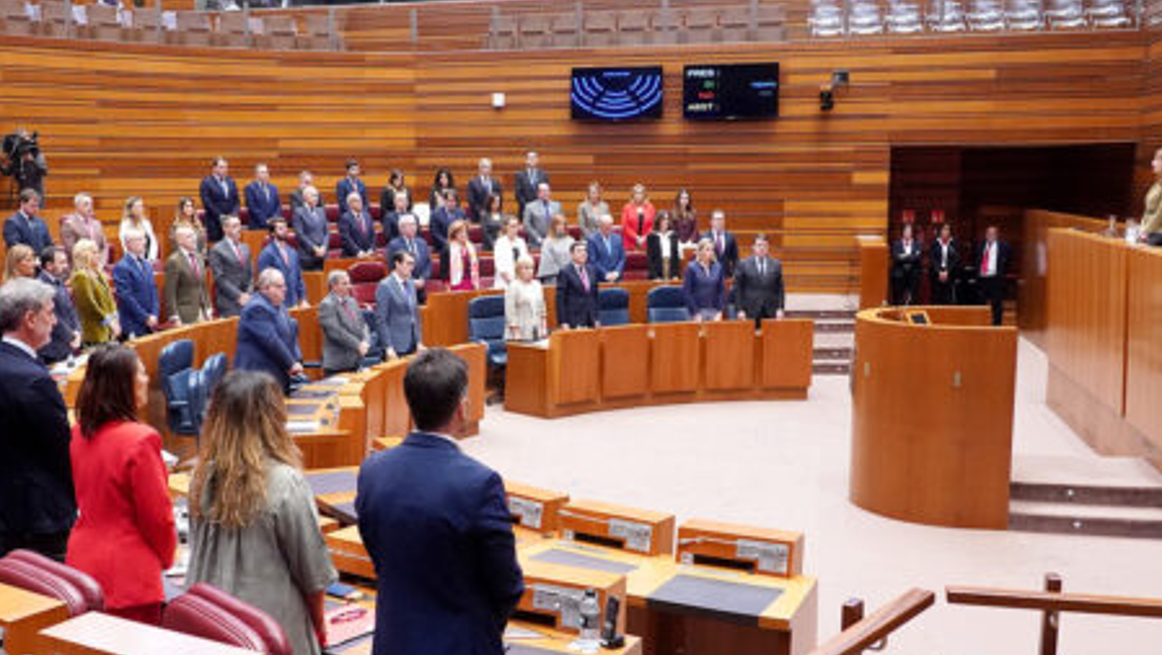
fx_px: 1295
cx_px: 445
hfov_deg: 47.9
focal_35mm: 42
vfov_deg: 28.4
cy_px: 368
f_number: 5
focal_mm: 24
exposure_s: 1/160
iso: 6400
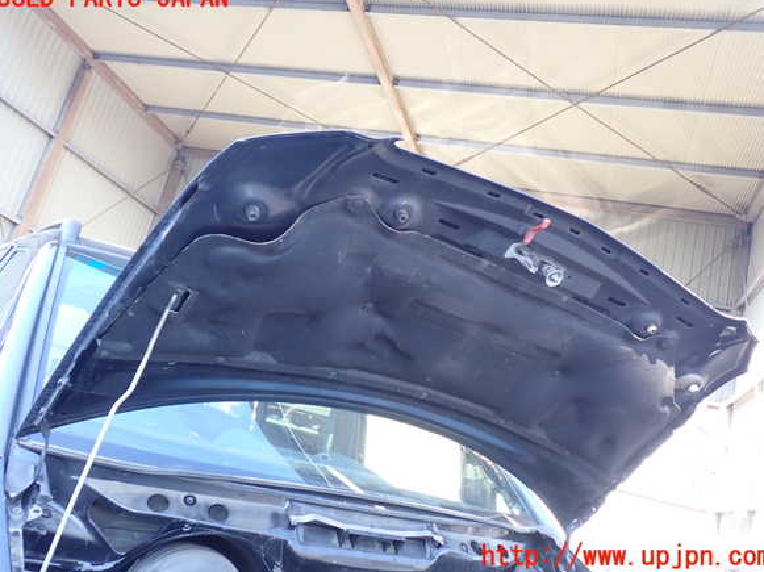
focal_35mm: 31
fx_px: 684
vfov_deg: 45.4
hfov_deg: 58.4
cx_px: 384
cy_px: 277
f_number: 2.3
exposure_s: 1/60
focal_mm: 5.4
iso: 100
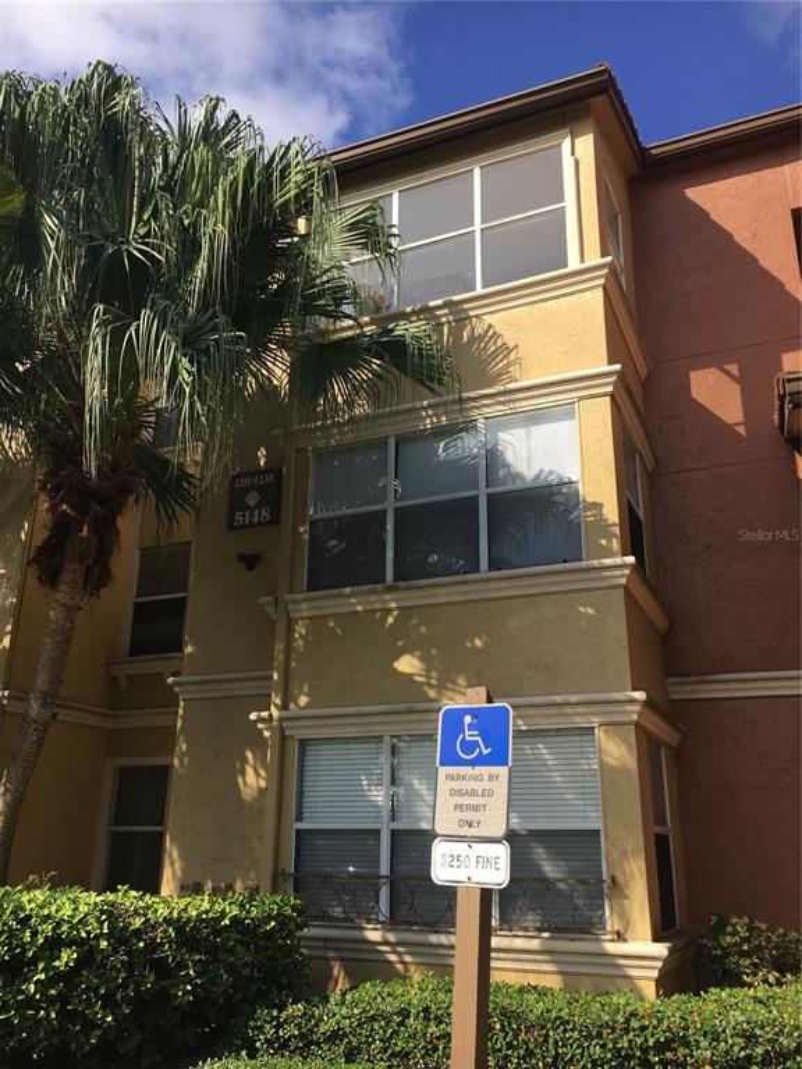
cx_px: 401
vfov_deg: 61.7
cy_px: 534
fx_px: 896
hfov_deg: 48.2
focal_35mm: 29
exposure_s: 1/1350
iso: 25
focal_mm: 4.15
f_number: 2.2
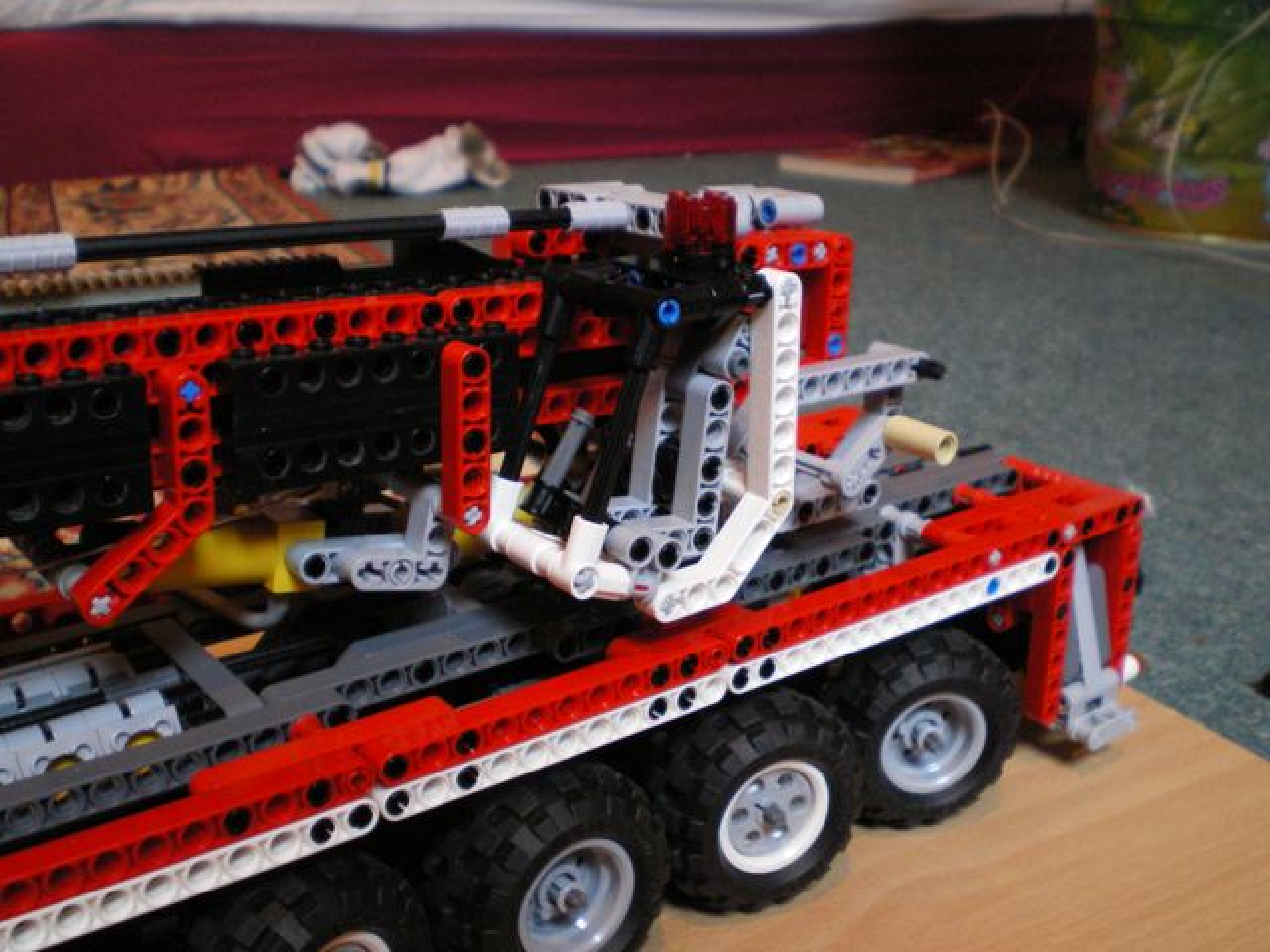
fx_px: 1394
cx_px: 635
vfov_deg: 37.7
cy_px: 476
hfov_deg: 49.0
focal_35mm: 38
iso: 400
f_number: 3.1
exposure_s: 1/13
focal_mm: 6.3
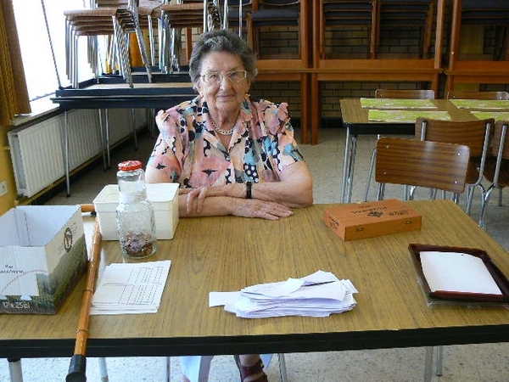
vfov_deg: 39.7
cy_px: 191
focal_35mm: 36
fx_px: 529
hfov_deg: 51.4
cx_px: 254
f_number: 2.8
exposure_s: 1/30
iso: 200
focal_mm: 6
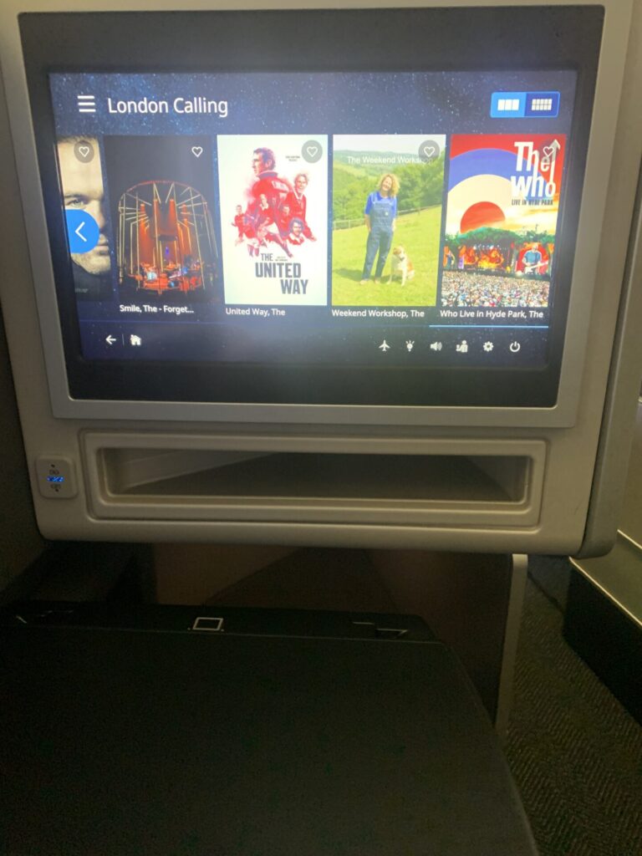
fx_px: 643
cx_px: 321
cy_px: 428
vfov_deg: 67.3
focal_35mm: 26
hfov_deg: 53.1
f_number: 1.8
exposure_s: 1/37
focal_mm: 4.25
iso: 400
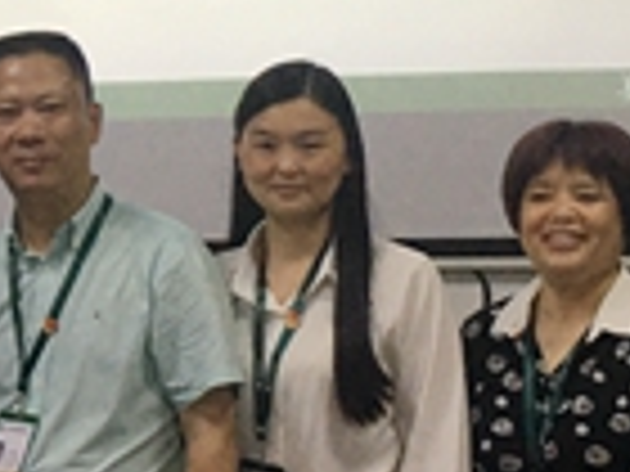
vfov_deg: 8.9
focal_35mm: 166
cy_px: -40
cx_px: -252
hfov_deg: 11.5
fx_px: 3021
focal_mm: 4.15
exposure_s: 1/33
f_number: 2.2
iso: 40
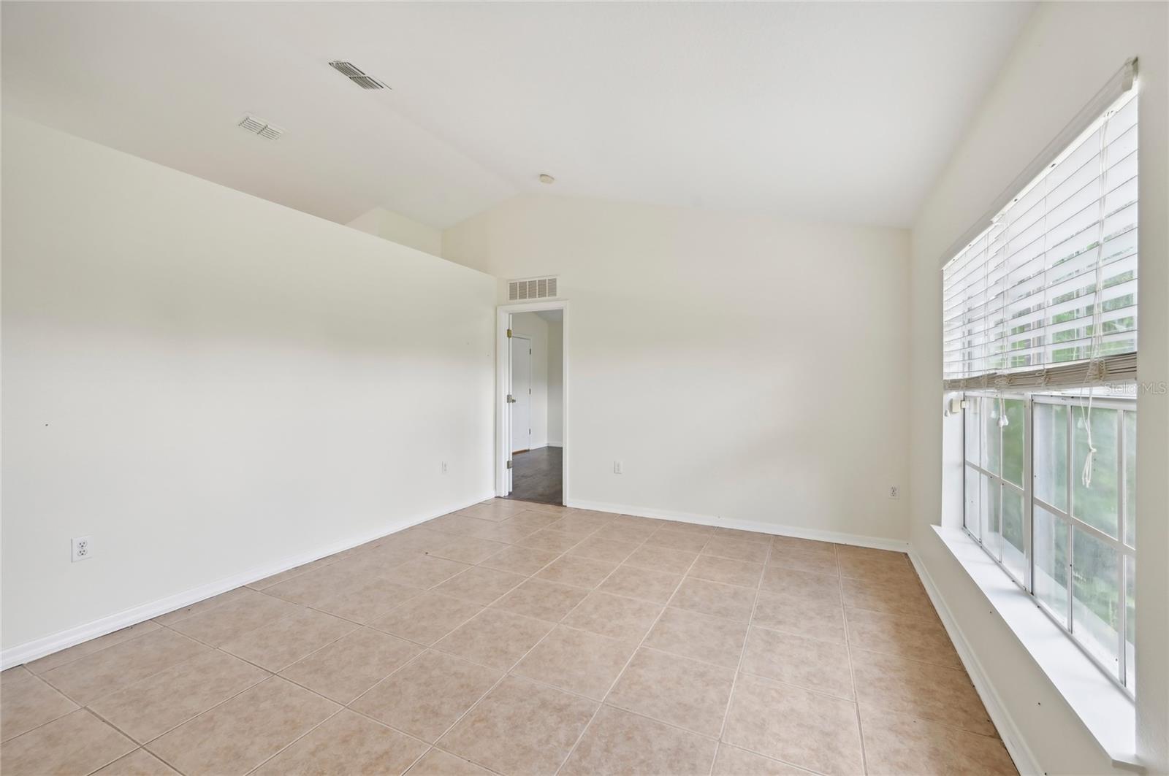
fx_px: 454
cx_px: 584
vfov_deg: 81.1
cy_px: 388
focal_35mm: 14
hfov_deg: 104.3
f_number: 8
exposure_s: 1/50
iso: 400
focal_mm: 14
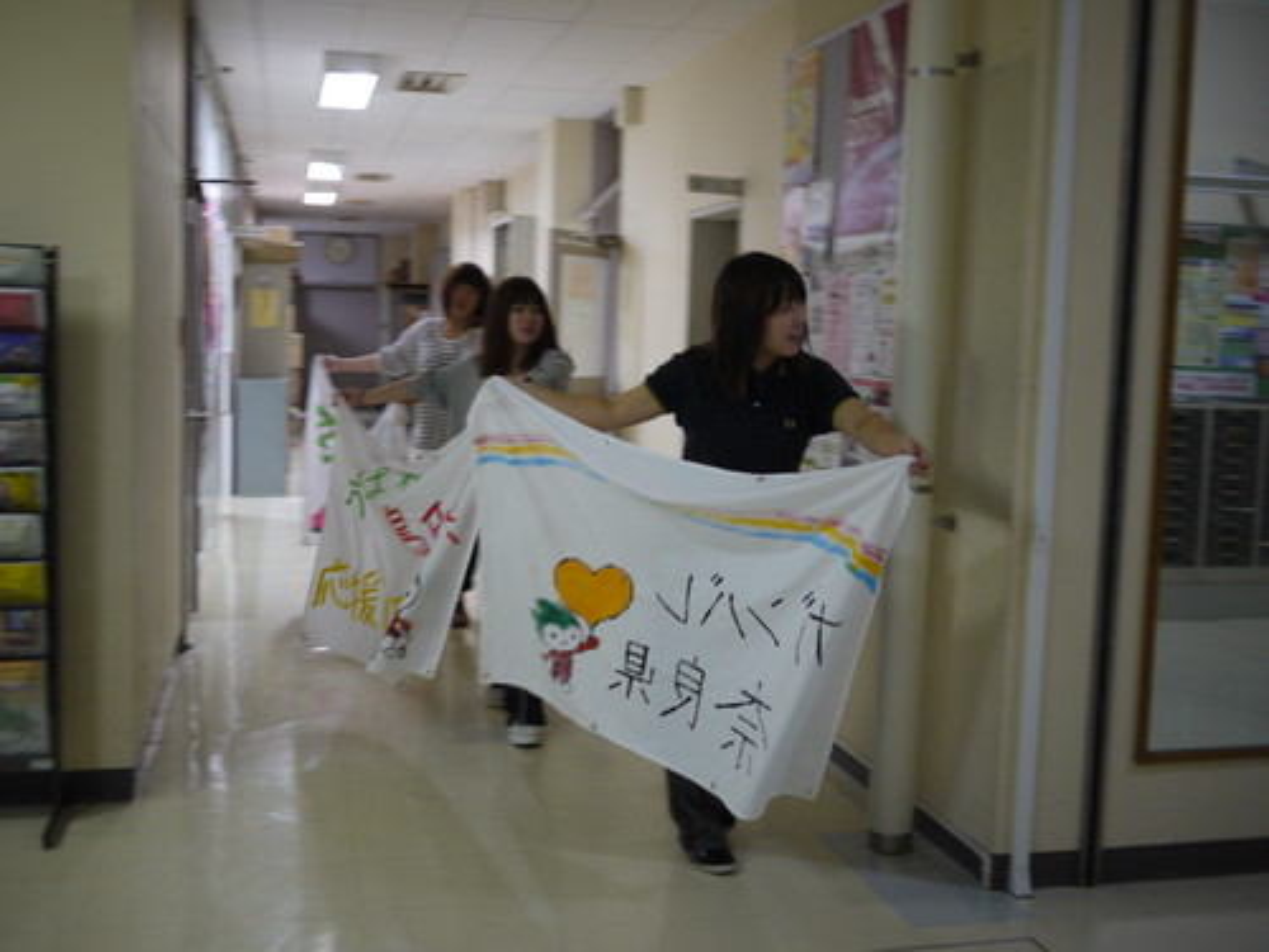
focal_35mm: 40
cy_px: 476
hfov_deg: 46.8
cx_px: 634
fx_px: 1466
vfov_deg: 36.0
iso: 250
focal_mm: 20
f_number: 1.7
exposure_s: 1/60
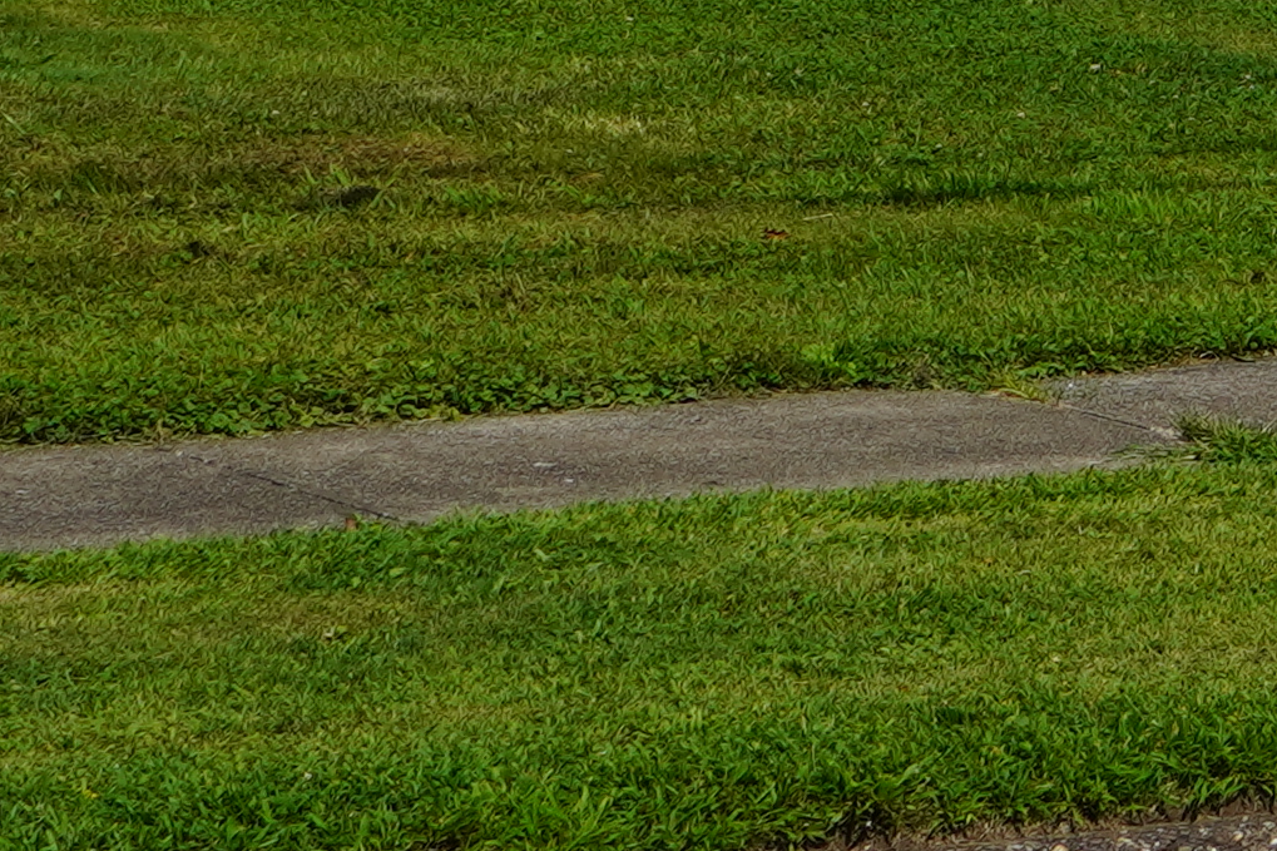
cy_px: -1303
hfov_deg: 9.0
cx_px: 2716
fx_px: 7518
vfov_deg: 6.2
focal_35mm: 212
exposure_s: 1/250
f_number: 10
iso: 100
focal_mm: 24
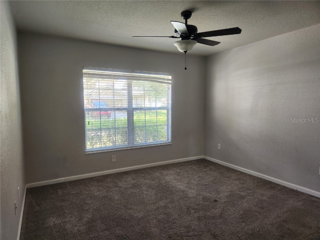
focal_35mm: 23
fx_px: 213
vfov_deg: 58.9
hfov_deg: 73.9
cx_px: 160
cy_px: 120
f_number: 1.8
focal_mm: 5.4
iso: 250
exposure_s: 1/120
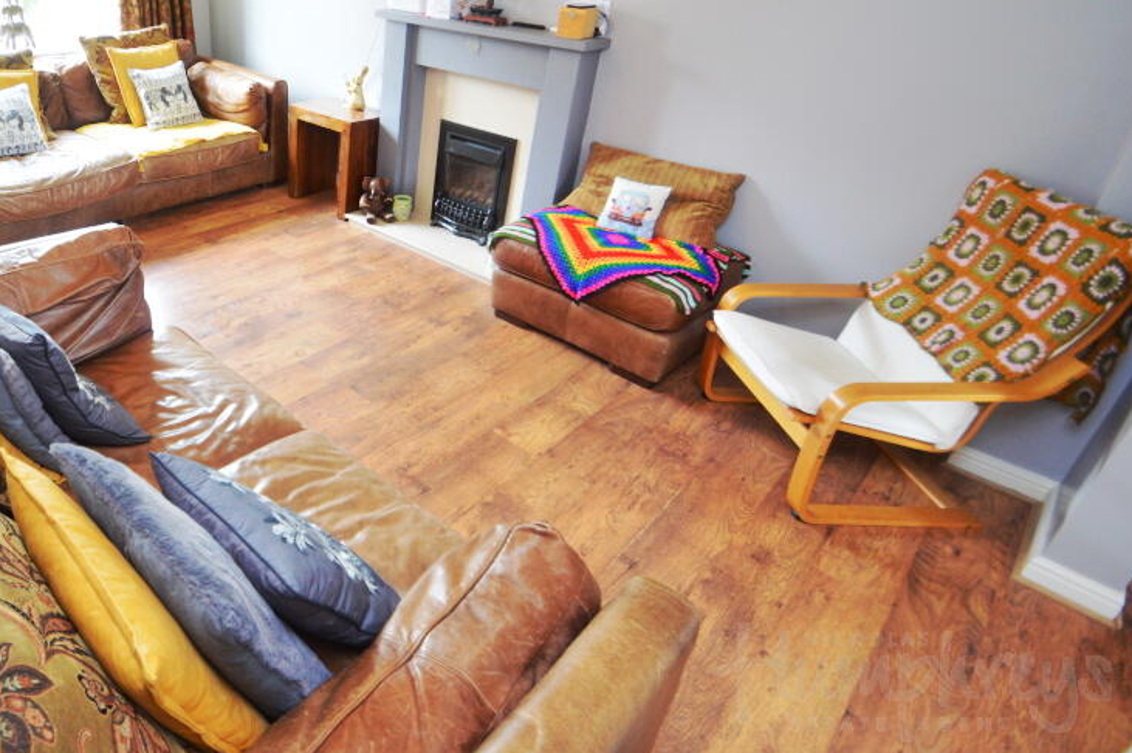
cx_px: 345
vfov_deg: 58.6
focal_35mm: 21
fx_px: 660
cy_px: 278
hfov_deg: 77.6
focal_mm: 10
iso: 900
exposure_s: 1/60
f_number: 3.5
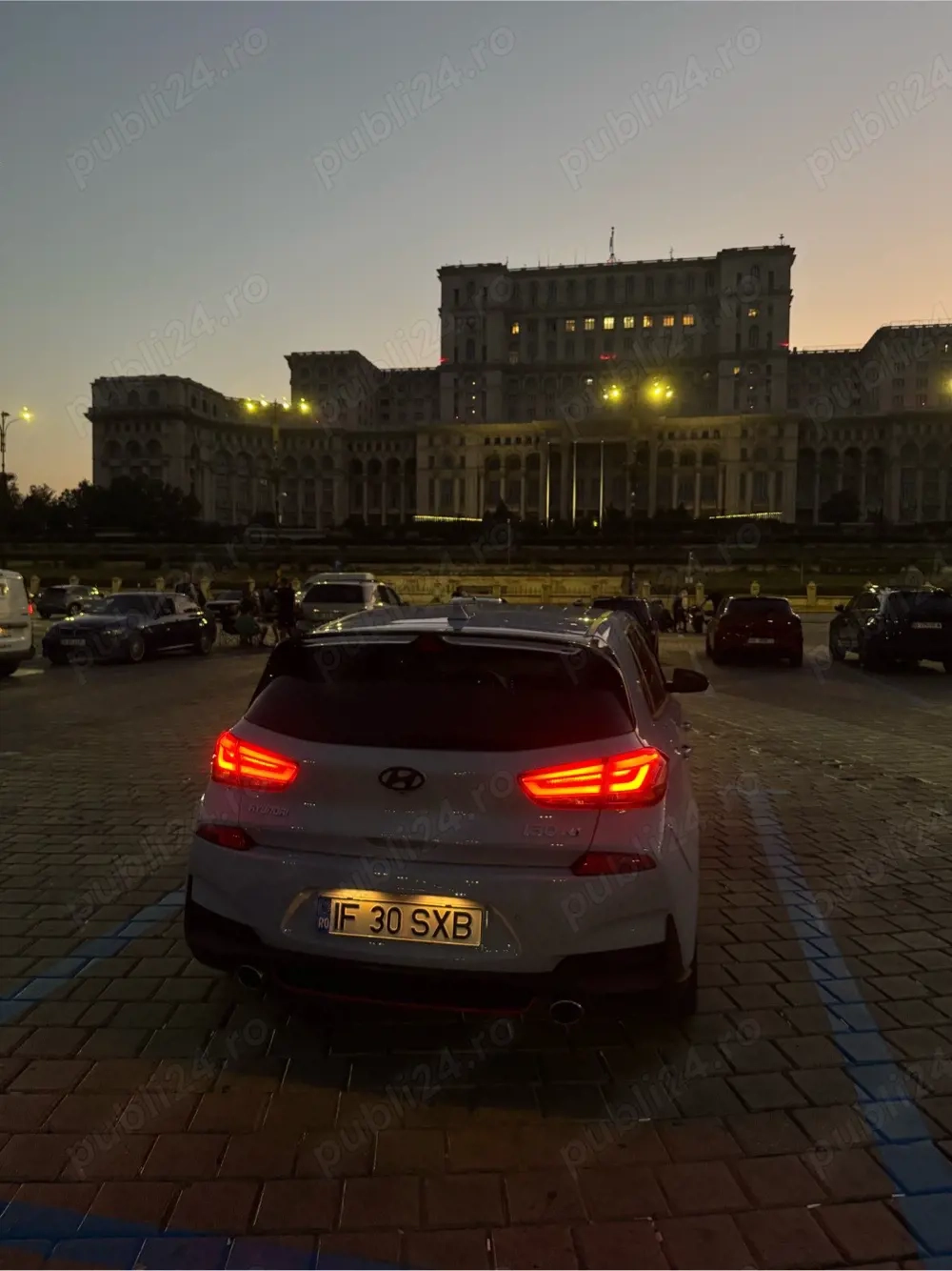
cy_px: 636
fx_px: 880
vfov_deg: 71.6
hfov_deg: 56.8
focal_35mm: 24
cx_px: 476
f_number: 1.78
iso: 400
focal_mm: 6.76
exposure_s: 1/60
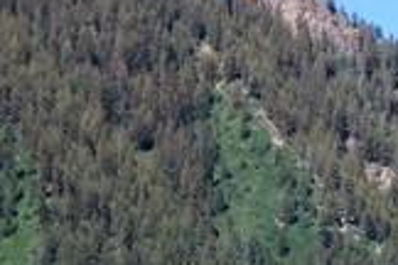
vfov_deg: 5.5
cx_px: 649
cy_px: 356
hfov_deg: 8.1
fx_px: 2719
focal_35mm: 246
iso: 125
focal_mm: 8.6
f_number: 3.7
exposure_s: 1/640
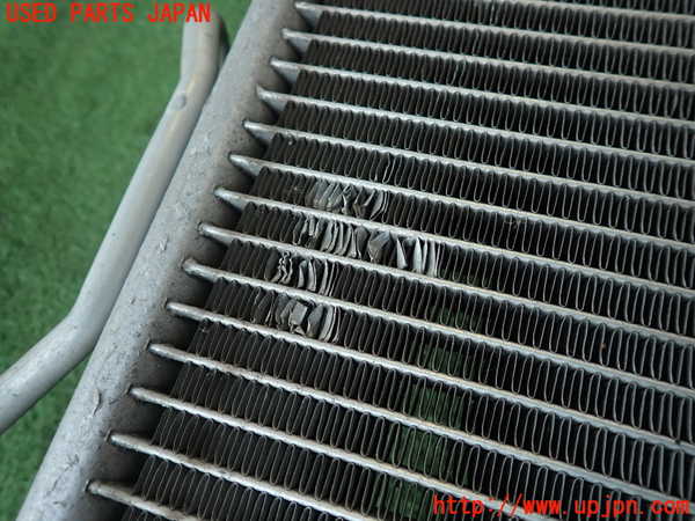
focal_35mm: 25
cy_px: 260
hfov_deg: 69.4
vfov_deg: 54.9
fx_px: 502
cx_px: 348
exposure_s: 1/100
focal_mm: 4.5
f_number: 2
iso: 100
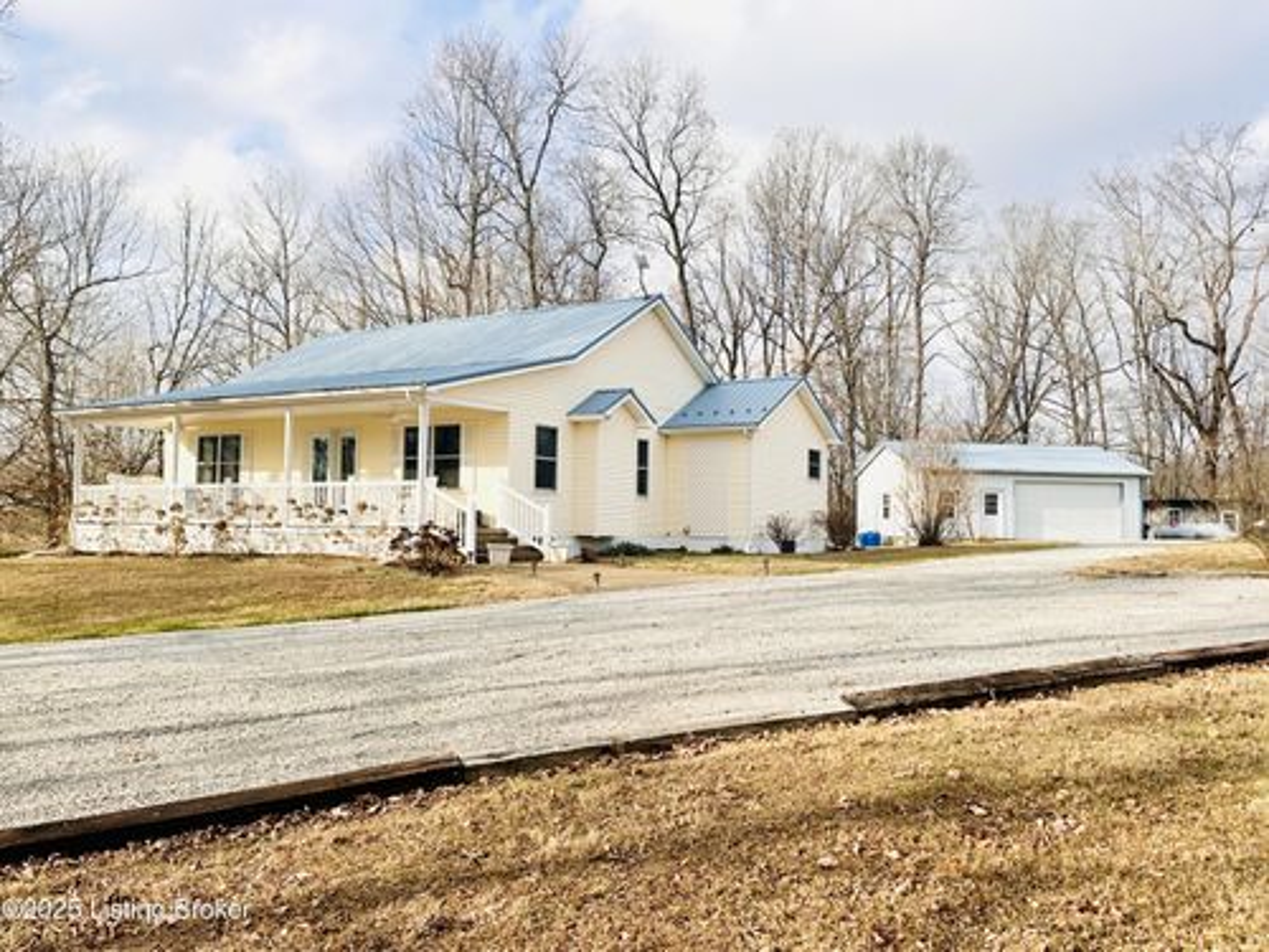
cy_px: 476
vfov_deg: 49.7
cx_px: 634
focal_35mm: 28
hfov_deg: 63.4
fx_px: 1026
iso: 80
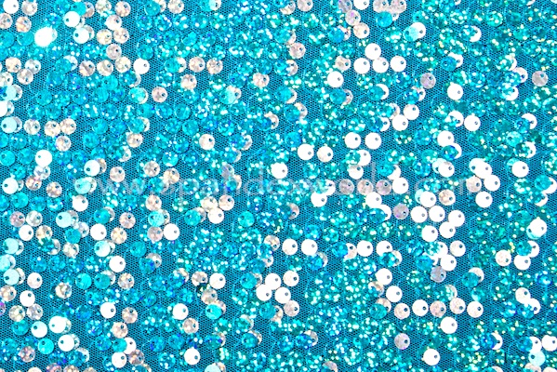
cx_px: 278
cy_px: 186
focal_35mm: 72
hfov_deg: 28.1
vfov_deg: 18.9
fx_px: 1114
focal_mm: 48
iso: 250
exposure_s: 1/200
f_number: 13
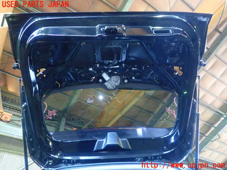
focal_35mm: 25
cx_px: 114
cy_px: 85
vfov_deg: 54.9
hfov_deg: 69.4
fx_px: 164
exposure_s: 1/30
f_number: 2
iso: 800
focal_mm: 4.5
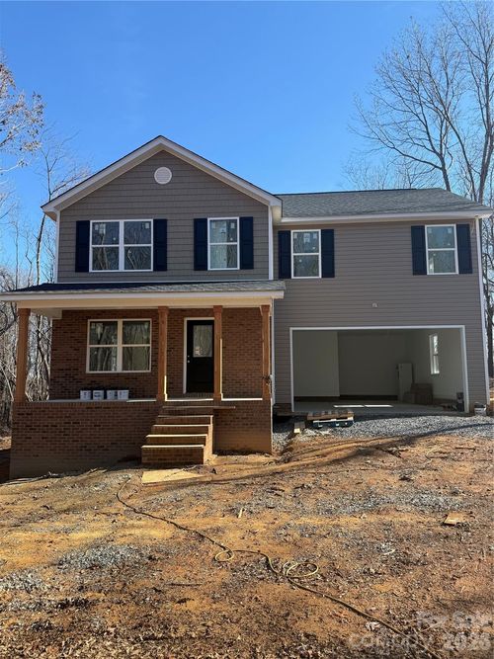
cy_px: 330
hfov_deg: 56.8
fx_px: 457
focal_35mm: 24
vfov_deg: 71.6
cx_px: 247
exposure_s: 1/1855
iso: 80
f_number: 1.78
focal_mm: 6.76
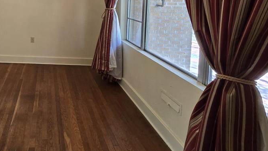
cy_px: 3
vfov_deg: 38.5
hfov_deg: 59.9
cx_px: 30
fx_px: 192
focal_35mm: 27
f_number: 2.2
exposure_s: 1/60
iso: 160
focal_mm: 2.2
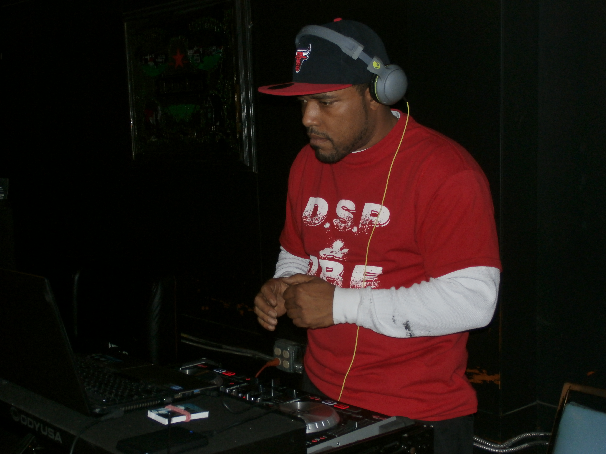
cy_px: 227
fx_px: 788
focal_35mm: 45
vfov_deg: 32.2
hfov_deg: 42.1
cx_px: 303
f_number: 3.8
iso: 200
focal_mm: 8.02
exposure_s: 1/40
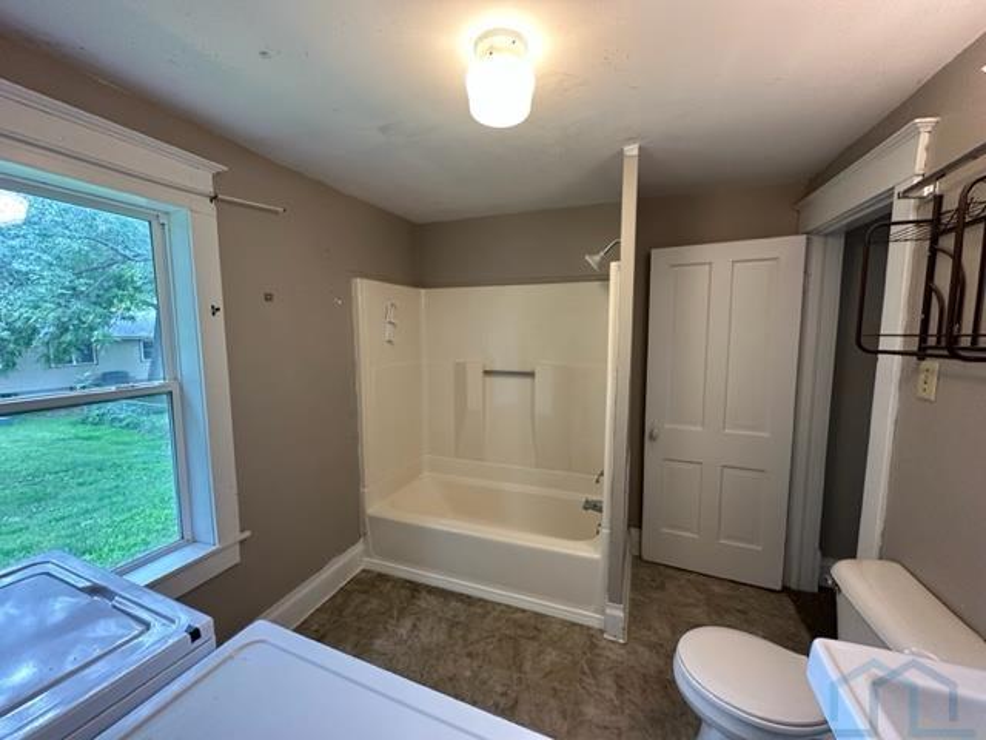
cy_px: 370
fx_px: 399
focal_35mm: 14
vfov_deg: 85.7
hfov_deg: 102.1
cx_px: 493
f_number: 2.2
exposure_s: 1/60
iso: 200
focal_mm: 2.22
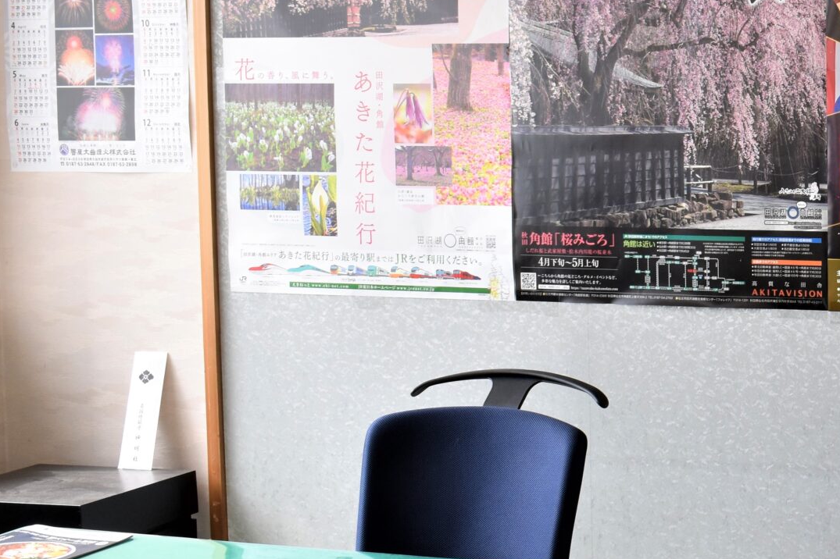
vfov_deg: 16.6
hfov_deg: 22.9
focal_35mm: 82
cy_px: 260
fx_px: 1917
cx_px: 972
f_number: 8
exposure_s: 1/60
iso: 400
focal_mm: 23
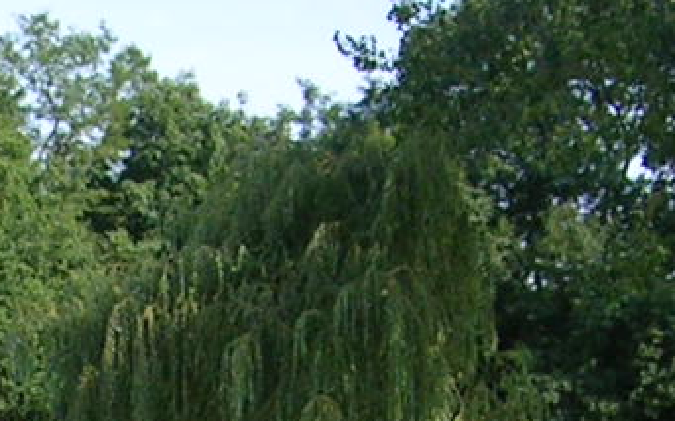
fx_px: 3457
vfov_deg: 6.7
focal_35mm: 188
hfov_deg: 10.9
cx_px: -203
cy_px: 844
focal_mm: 5.8
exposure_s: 1/597
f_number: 2.8
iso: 50
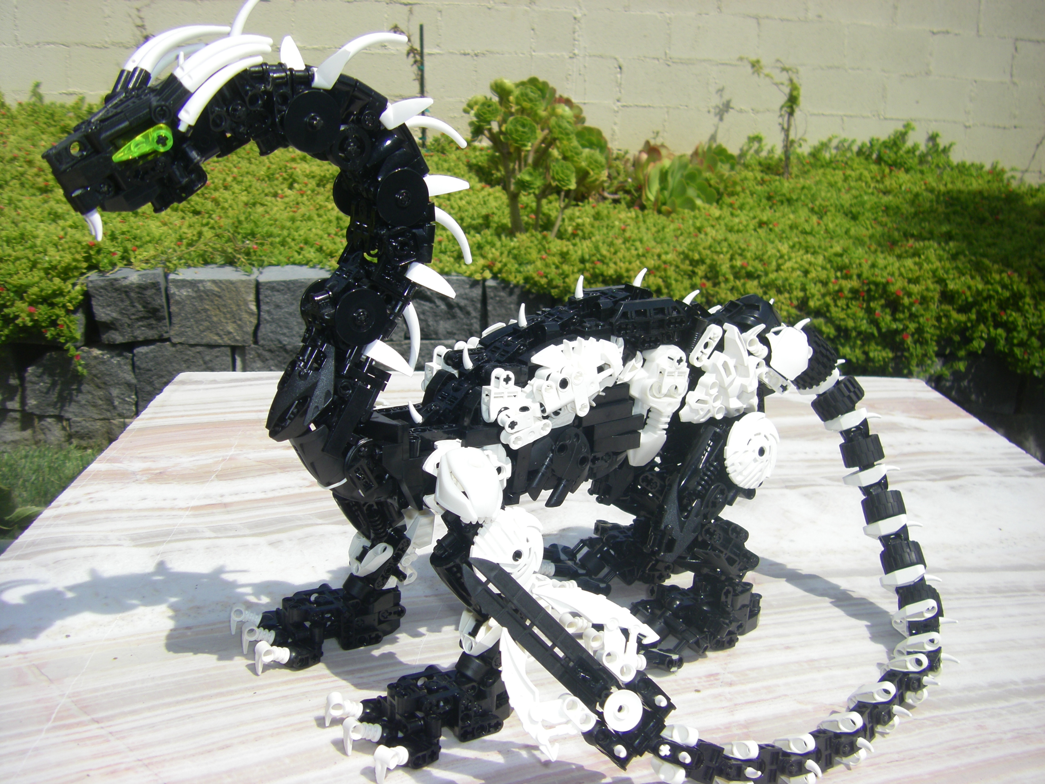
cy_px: 392
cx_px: 522
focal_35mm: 38
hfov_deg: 49.0
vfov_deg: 37.7
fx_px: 1147
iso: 64
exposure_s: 1/320
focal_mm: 6.3
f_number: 7
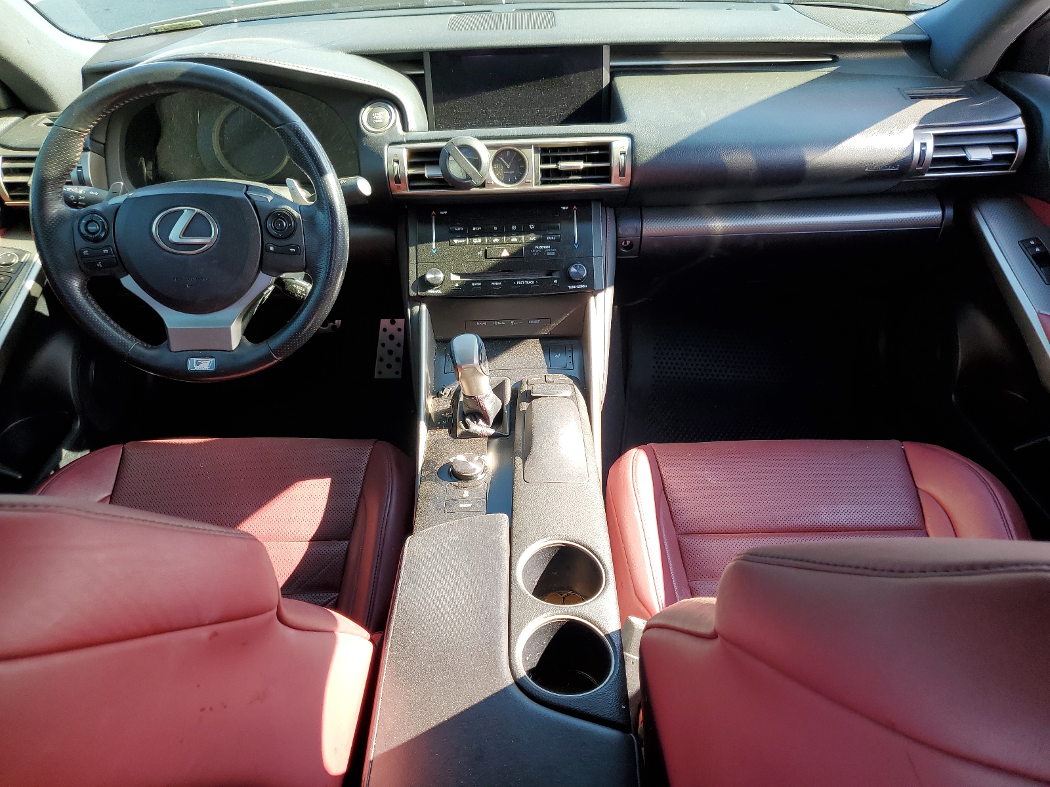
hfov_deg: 67.3
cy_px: 394
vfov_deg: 53.1
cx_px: 525
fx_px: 789
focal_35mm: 26
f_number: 1.5
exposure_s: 1/175
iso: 50
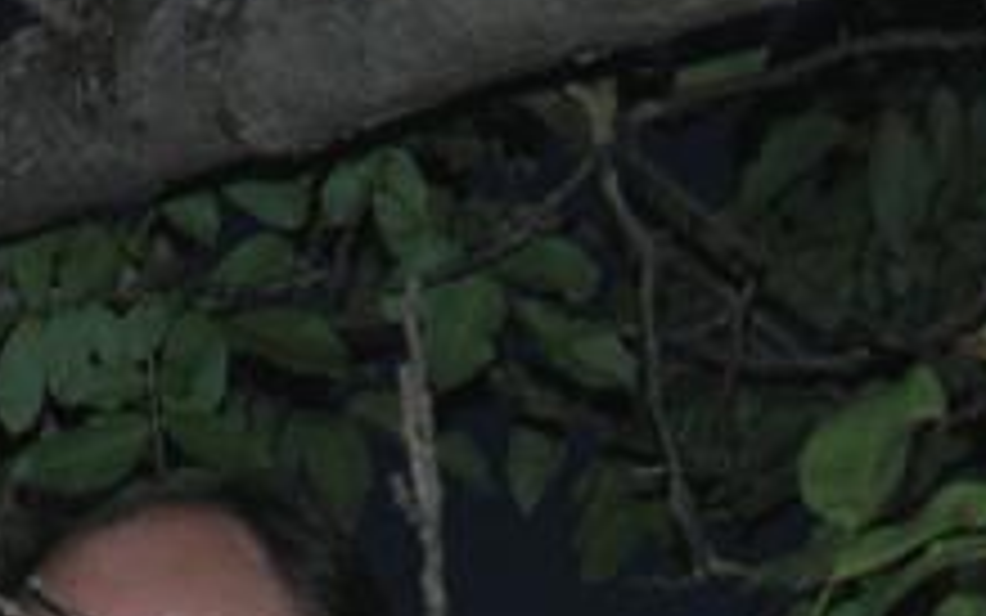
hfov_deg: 4.0
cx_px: 182
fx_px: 14273
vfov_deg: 2.5
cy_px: 1266
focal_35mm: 531
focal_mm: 70
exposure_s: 1/60
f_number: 4.5
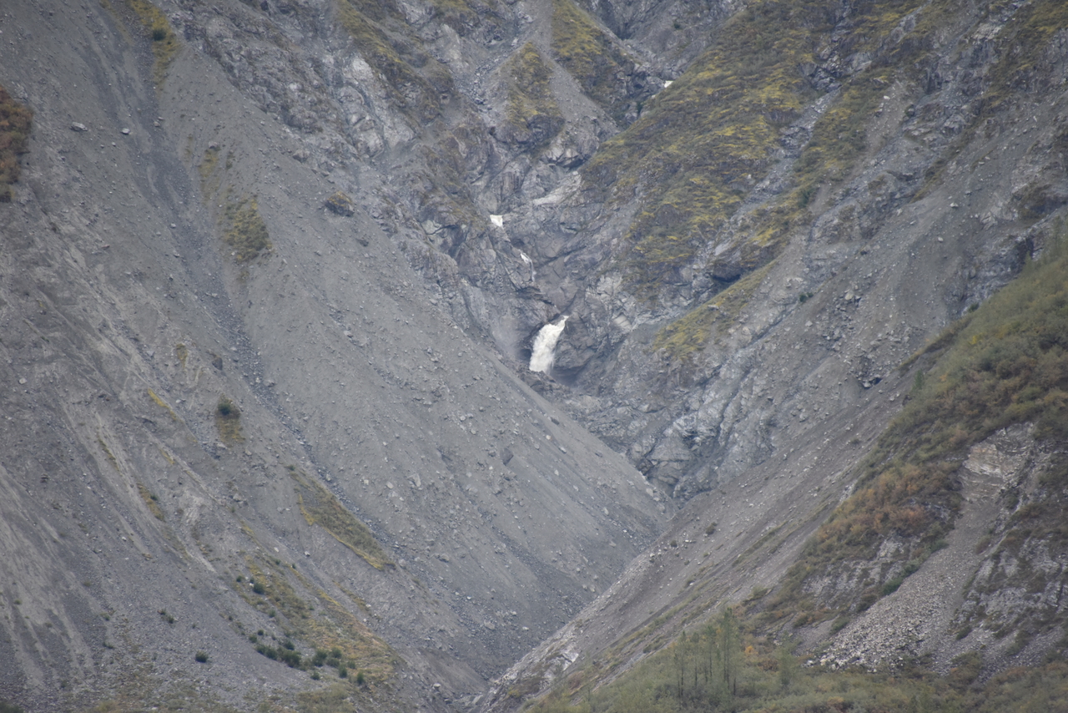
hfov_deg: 6.9
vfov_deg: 4.6
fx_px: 8901
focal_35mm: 300
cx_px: 534
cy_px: 356
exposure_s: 1/640
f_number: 5.6
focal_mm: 300
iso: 1250
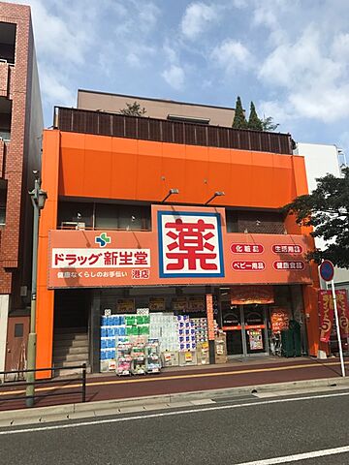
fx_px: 376
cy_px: 232
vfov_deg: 63.4
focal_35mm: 28
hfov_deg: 49.7
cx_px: 174
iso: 20
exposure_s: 1/2457
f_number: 1.8
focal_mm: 3.99
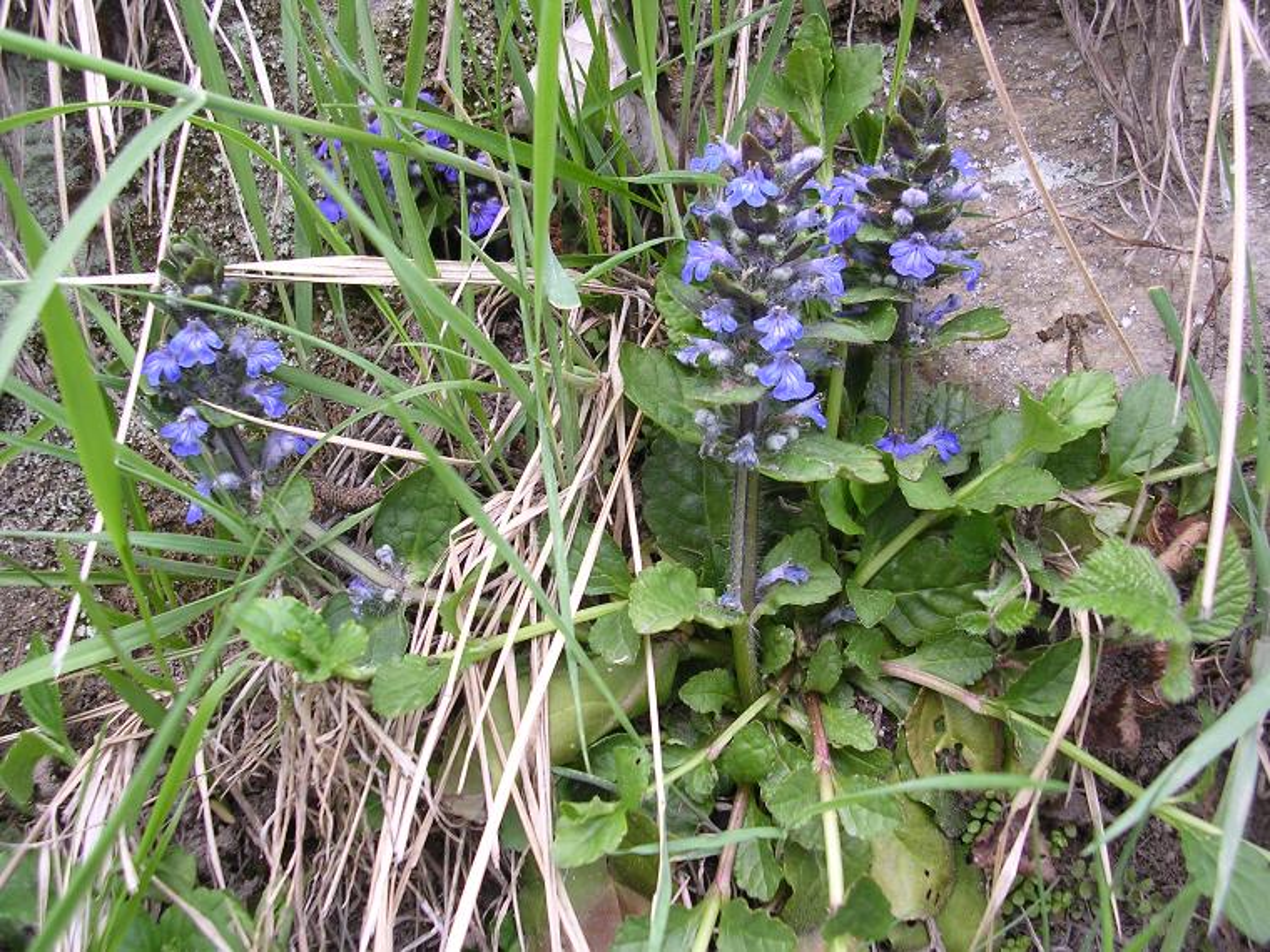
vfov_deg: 37.7
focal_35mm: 38
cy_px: 476
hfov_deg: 49.0
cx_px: 635
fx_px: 1394
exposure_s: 1/52.5
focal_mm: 5.8
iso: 100
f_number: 2.8
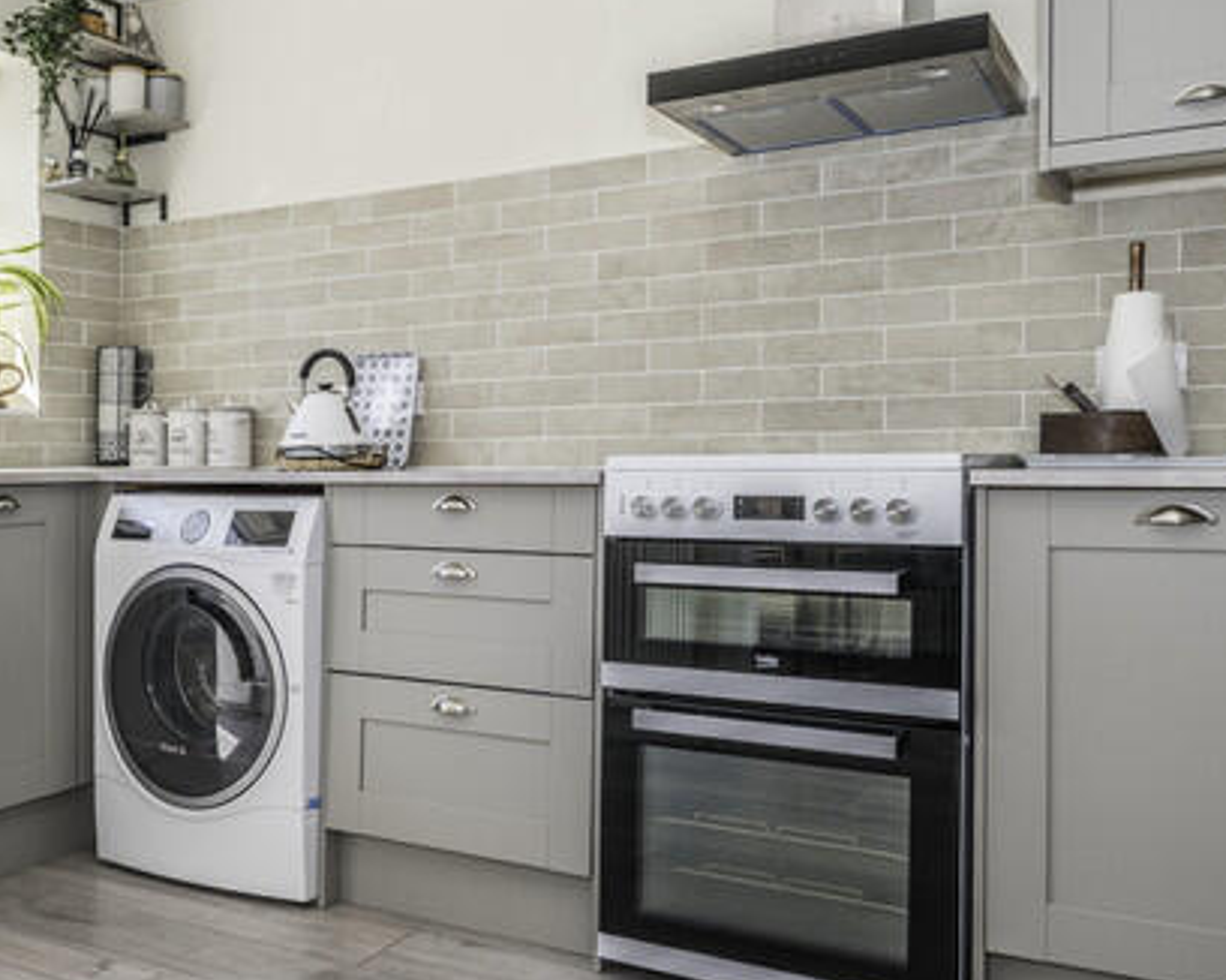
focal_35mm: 33
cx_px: 502
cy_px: 410
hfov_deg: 53.9
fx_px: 1197
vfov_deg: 44.4
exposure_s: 1/125
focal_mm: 14
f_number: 7.1
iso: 320
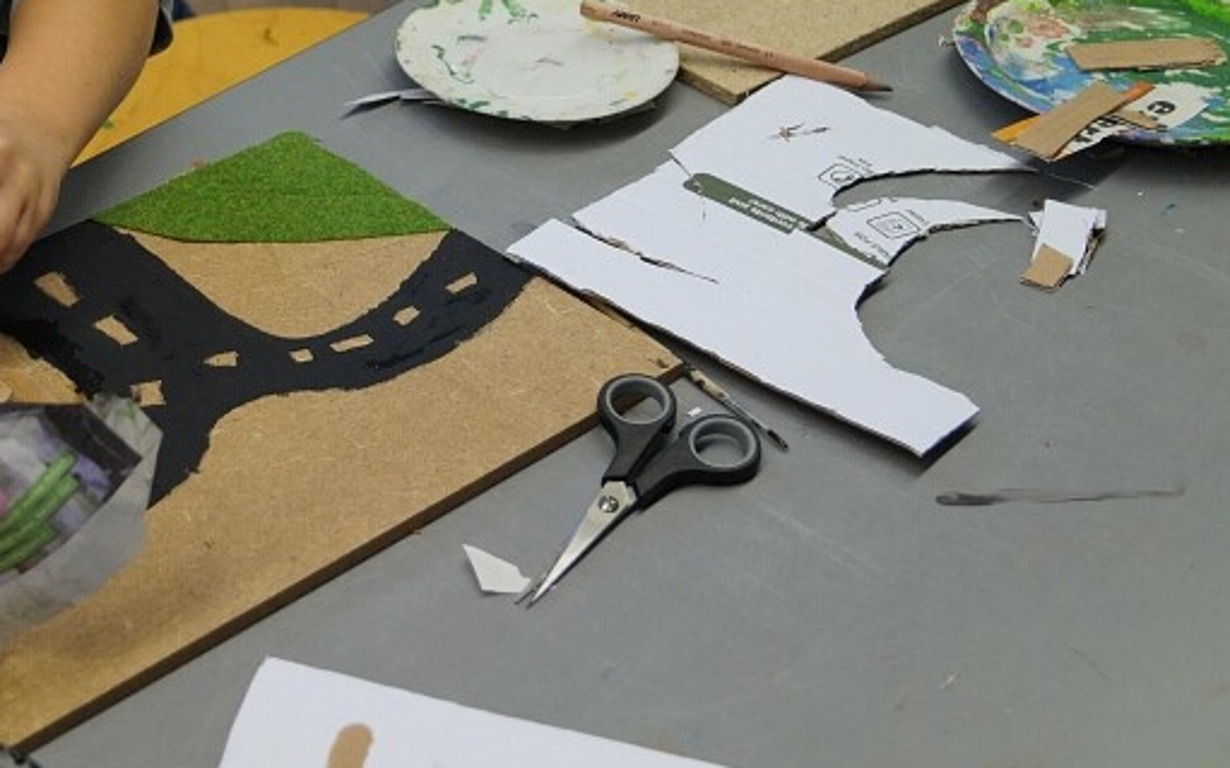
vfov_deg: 19.2
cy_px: 154
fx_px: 2245
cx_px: 366
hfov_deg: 30.3
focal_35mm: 67
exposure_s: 1/160
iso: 1000
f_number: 4.5
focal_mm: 28
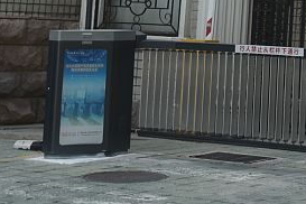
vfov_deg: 7.9
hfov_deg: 11.9
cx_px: 418
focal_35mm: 167
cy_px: -200
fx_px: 1419
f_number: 6.3
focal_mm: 38
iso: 250
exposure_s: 1/320
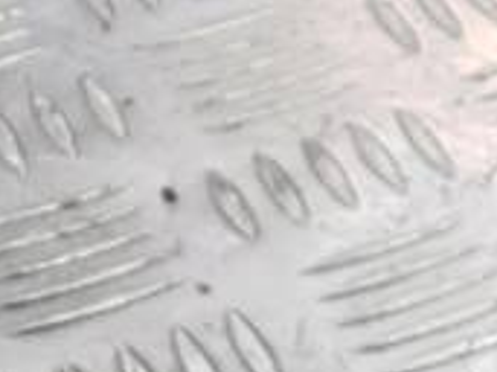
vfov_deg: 9.4
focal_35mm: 150
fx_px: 2152
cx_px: 1389
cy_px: 695
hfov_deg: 10.3
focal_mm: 4.6
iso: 125
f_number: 1.8
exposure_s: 1/50
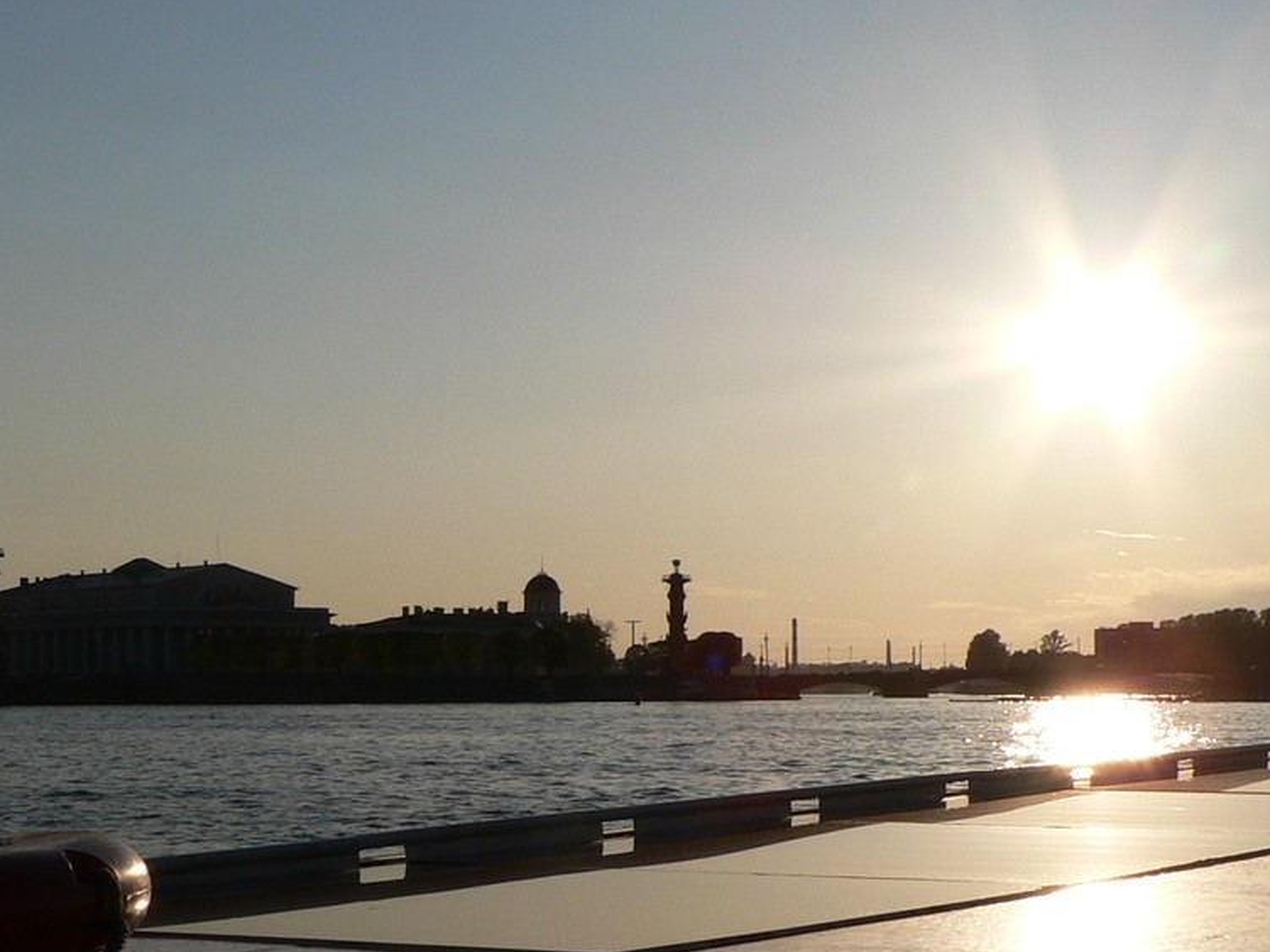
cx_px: 501
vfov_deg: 21.0
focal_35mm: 69
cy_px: 771
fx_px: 2531
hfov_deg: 28.1
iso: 80
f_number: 6.3
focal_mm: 6
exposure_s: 1/800
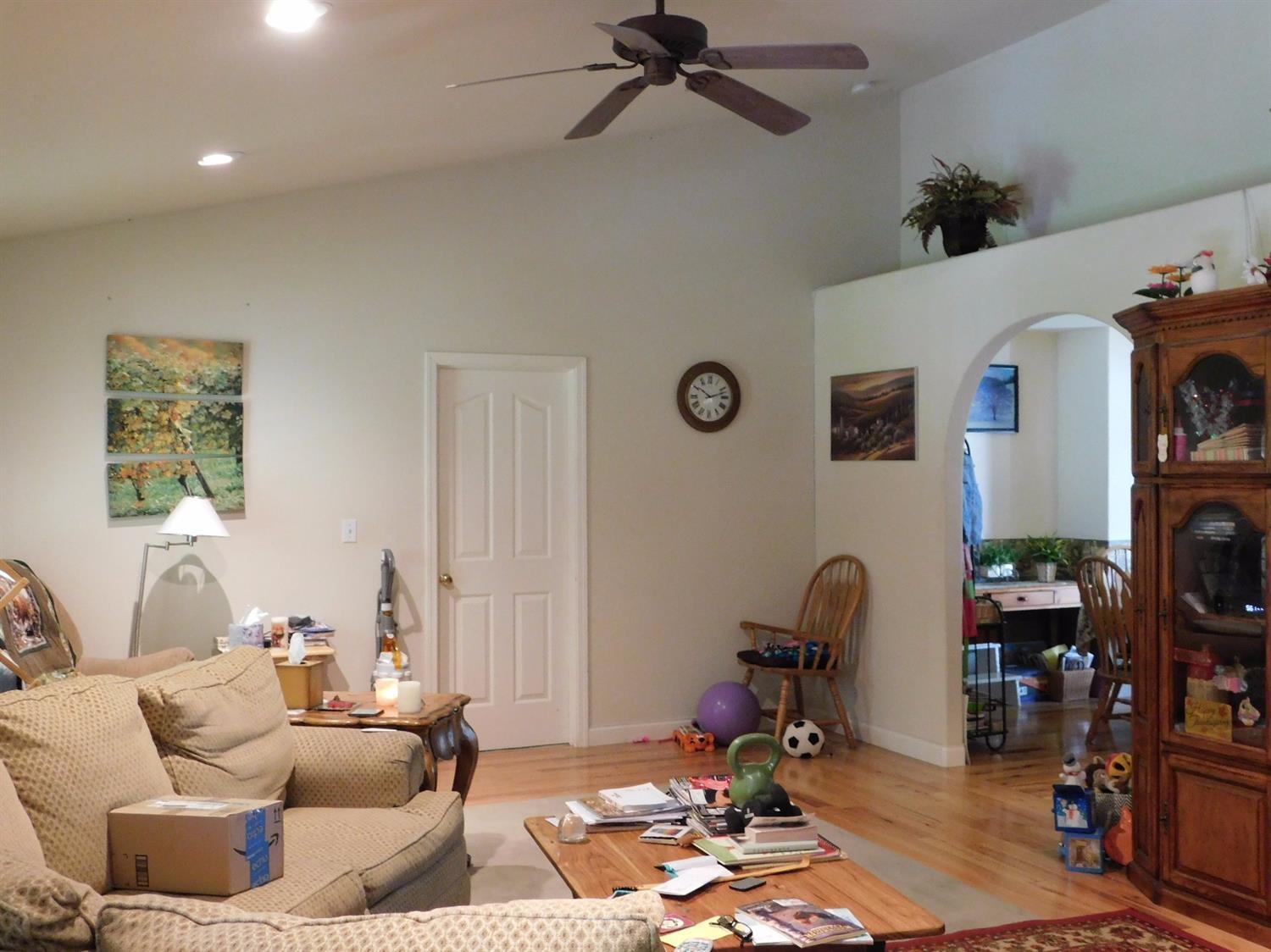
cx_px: 636
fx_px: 1321
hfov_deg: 51.4
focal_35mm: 36
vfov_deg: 39.6
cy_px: 476
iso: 450
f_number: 3.5
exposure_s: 1/8
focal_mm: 6.3
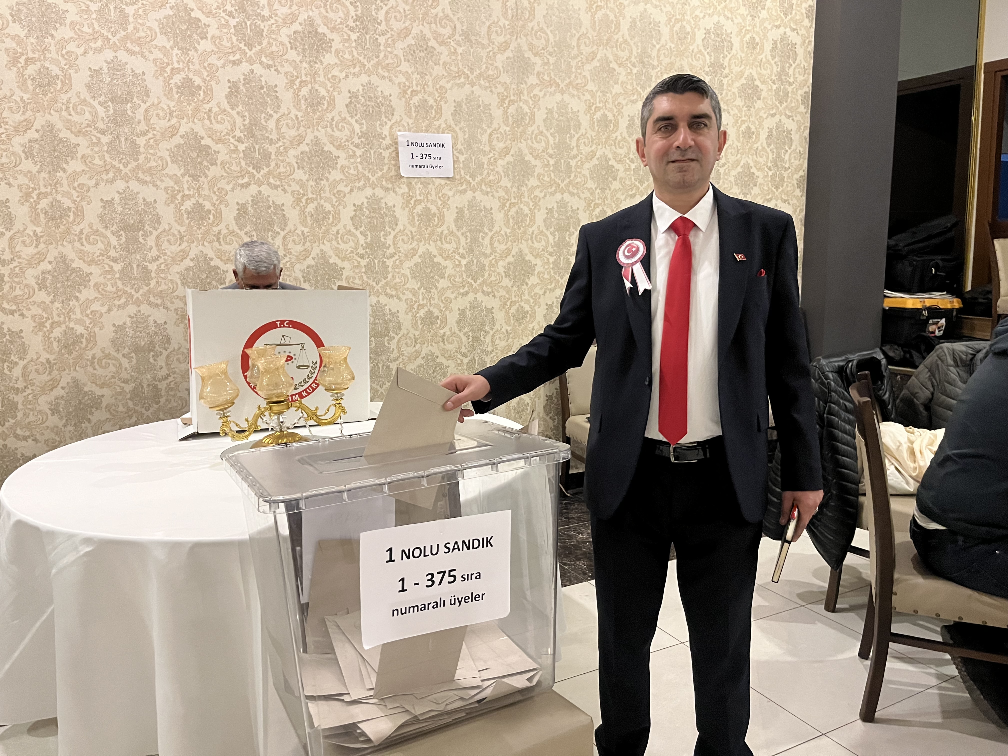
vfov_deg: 53.1
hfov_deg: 67.3
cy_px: 378
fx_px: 757
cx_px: 504
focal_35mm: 26
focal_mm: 5.1
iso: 500
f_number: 1.6
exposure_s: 1/50
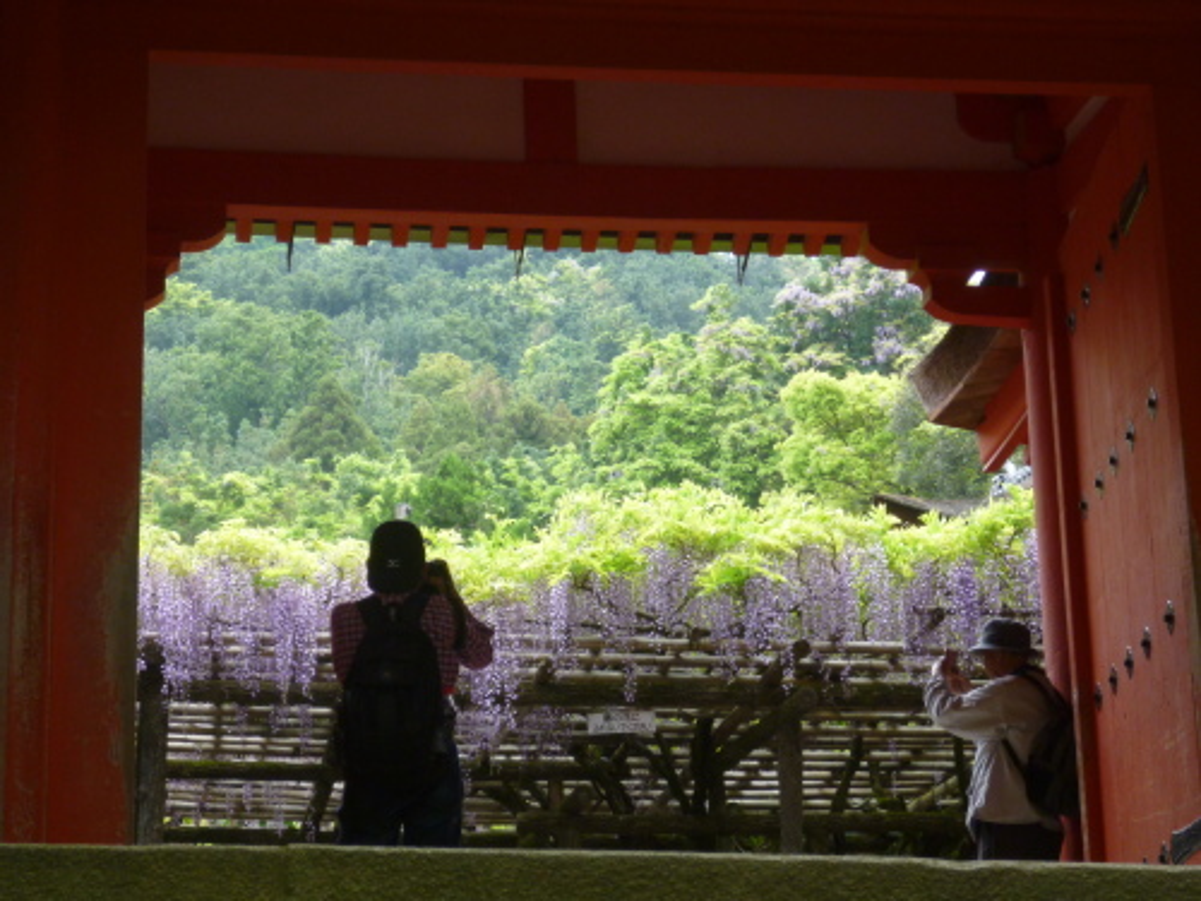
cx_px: 600
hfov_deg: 23.8
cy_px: 450
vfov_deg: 18.0
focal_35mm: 82
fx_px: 2845
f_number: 5.2
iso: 160
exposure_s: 1/100
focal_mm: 14.7
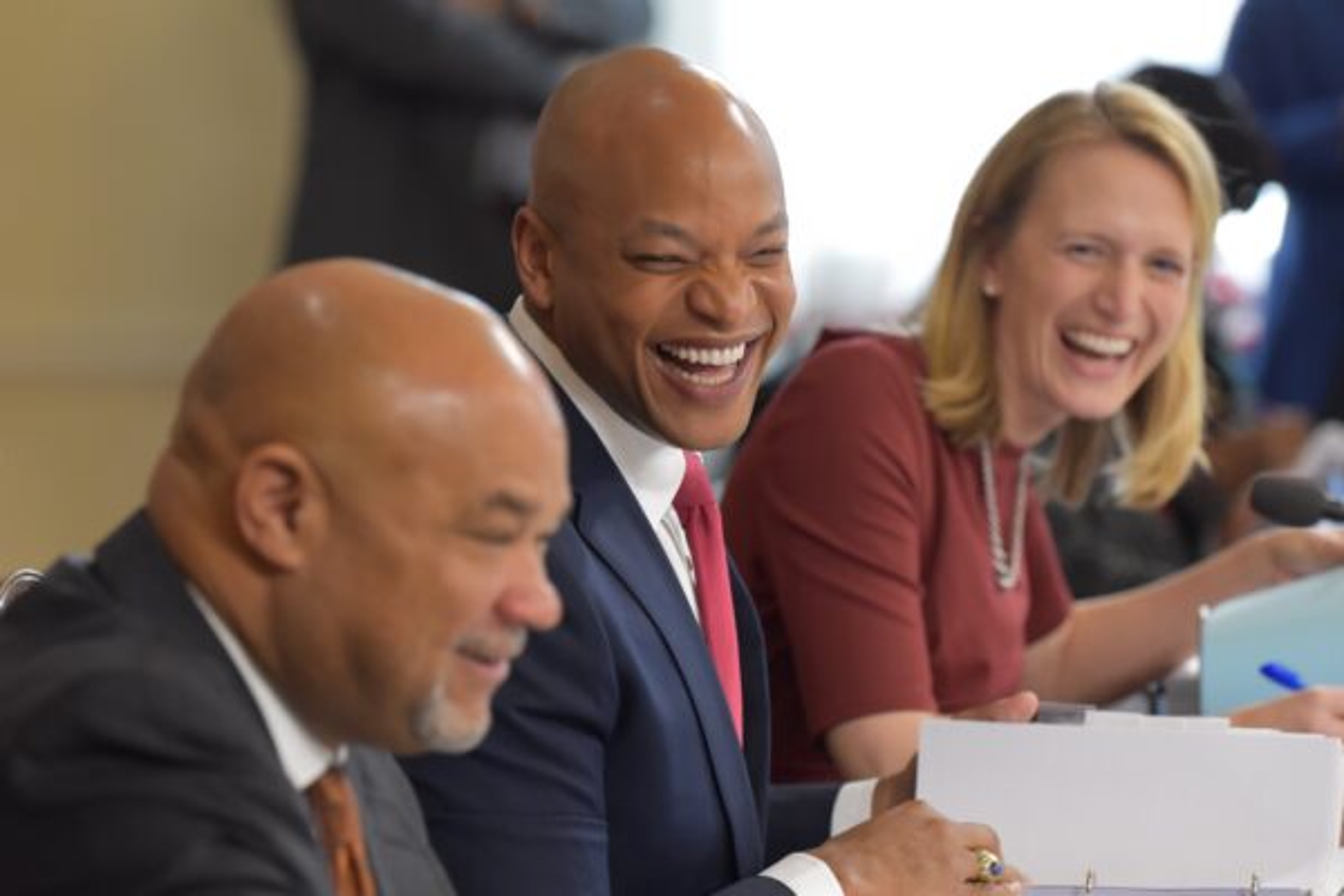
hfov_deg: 11.8
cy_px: 448
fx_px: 6495
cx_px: 672
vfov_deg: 7.9
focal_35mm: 174
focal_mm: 116
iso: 1600
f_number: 2.8
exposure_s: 1/200
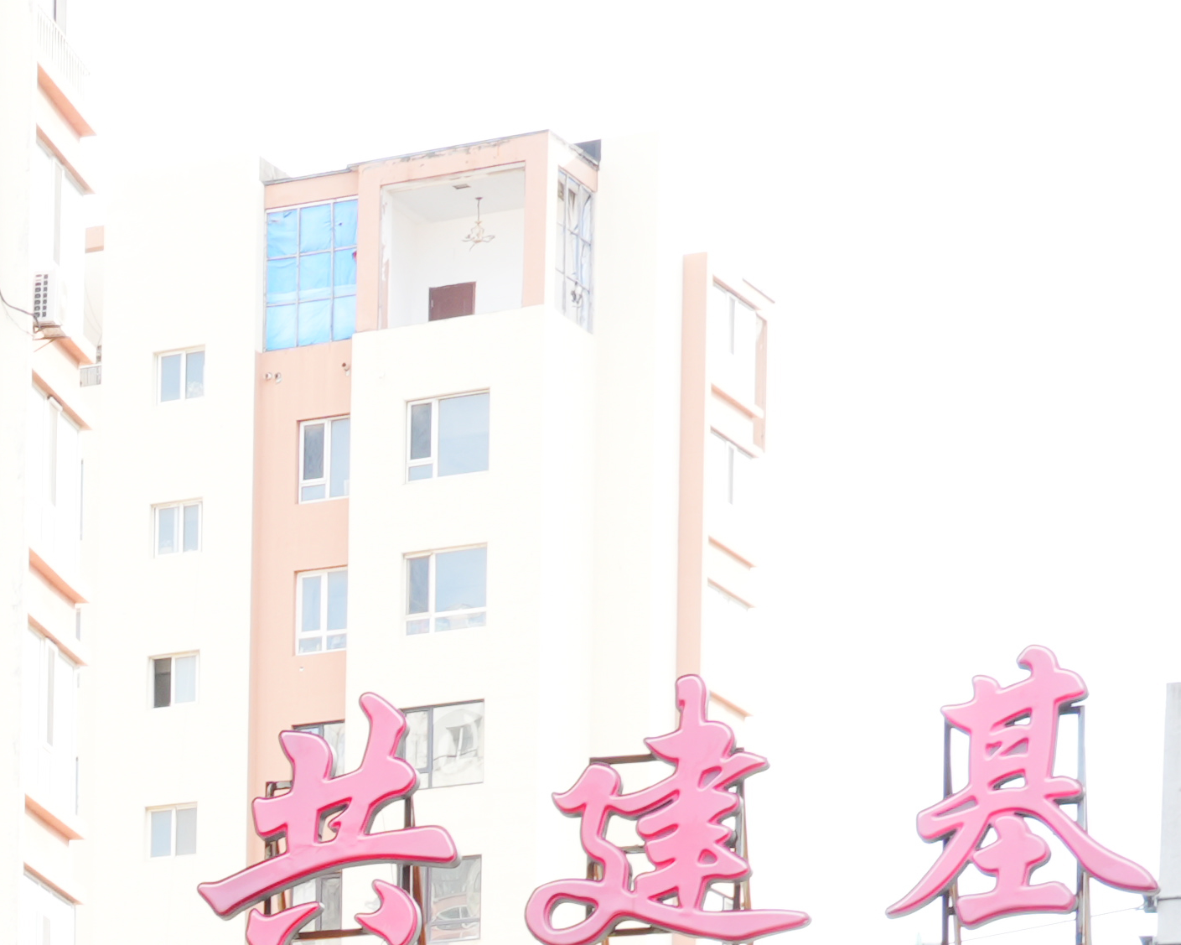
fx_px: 5872
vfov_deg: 8.7
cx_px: -962
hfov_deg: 10.7
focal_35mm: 168
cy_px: 1919
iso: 100
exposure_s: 1/25
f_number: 9
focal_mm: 36
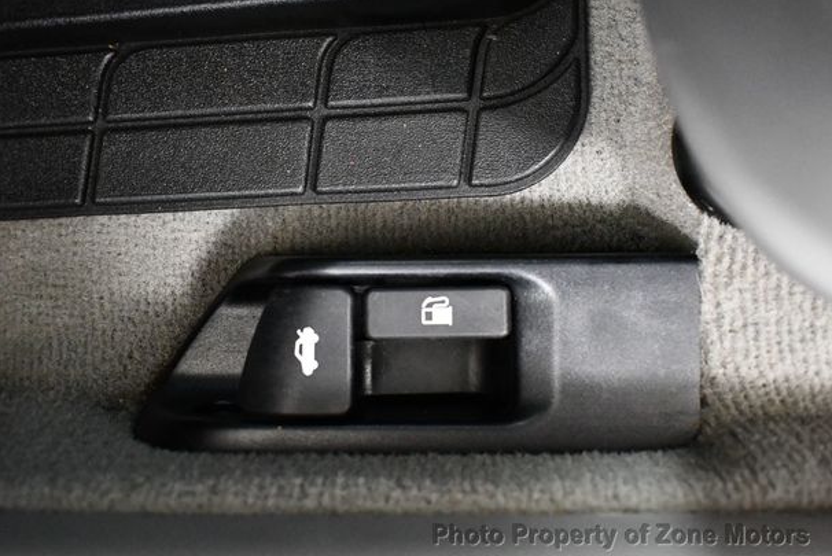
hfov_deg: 50.7
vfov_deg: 35.1
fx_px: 879
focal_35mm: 38
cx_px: 416
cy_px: 268
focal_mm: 18
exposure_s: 1/60
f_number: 3.5
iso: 5600
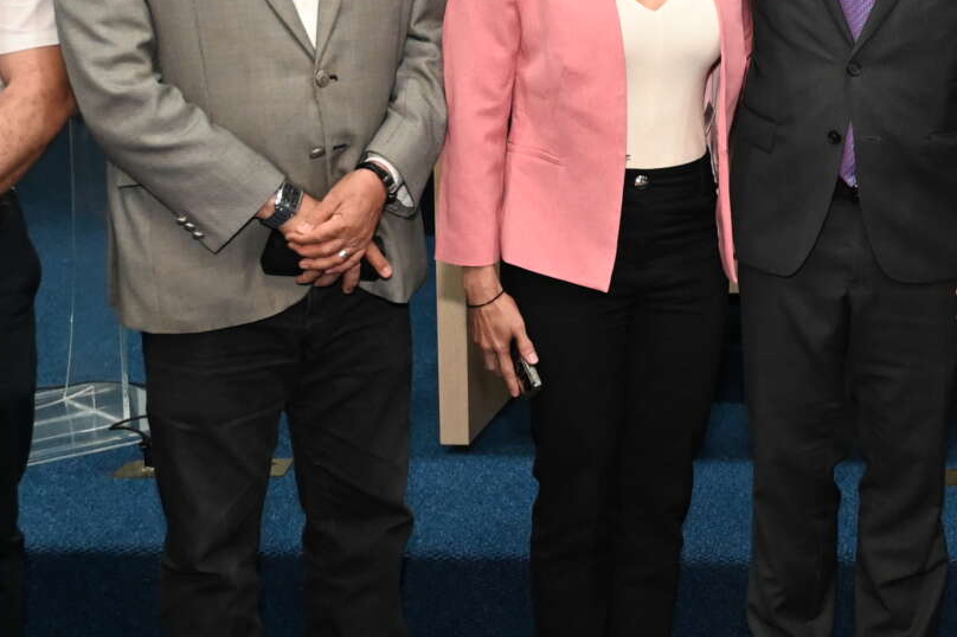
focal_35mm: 95
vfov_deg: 14.3
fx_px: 2524
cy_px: 101
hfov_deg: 20.5
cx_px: 1052
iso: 3200
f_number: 2.8
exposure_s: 1/125
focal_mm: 30
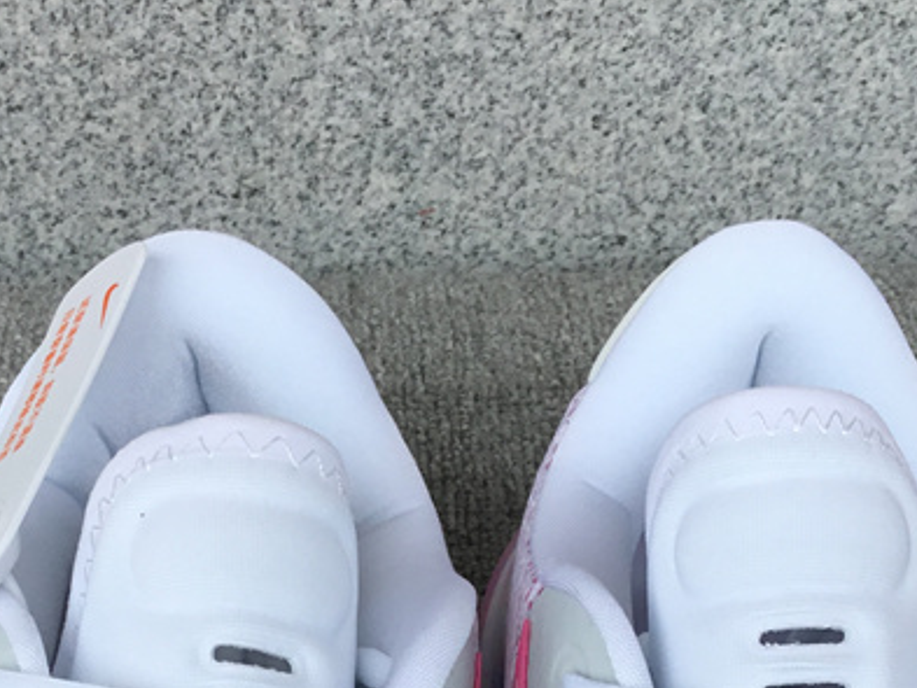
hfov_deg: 27.4
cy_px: 761
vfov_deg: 19.8
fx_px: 1881
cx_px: 399
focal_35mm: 71
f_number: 2.4
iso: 25
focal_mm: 3.3
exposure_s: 1/292
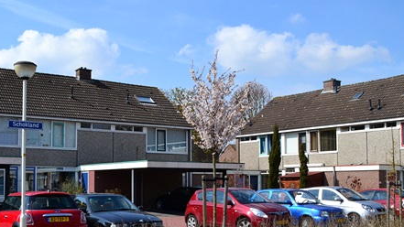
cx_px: 161
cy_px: 139
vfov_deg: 25.4
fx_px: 503
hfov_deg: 43.5
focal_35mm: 47
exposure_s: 1/800
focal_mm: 22
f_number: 14
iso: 800
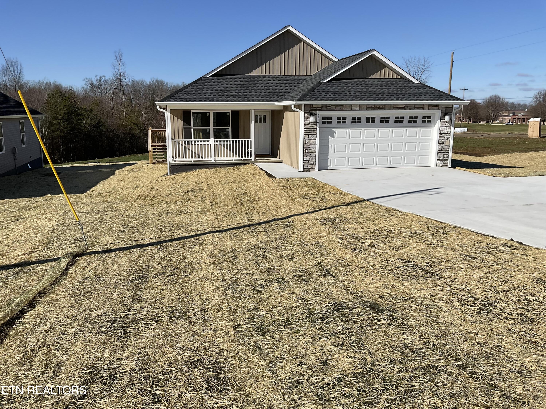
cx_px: 273
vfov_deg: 48.2
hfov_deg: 61.7
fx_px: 457
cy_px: 204
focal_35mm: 29
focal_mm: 3
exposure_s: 1/3788
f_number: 1.8
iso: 16
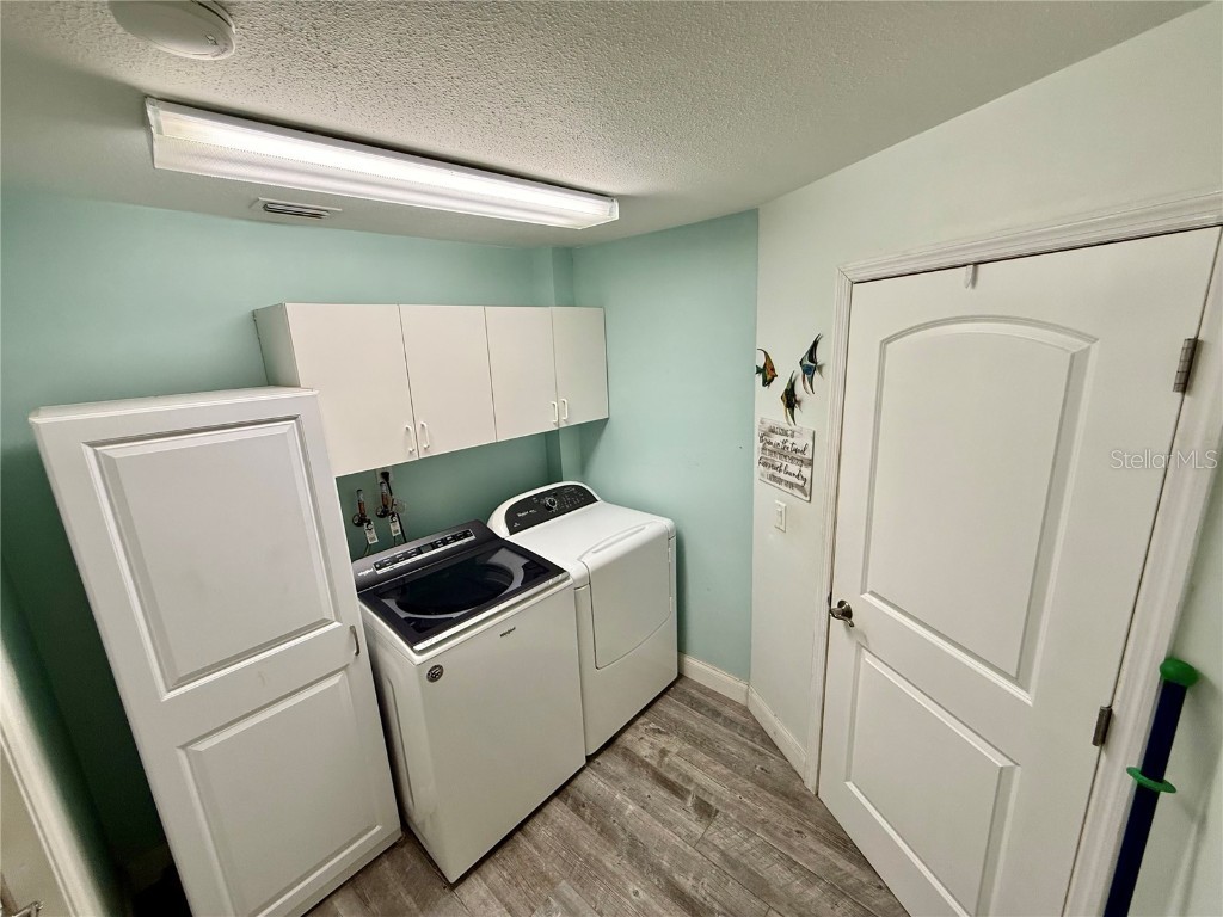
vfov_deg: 85.7
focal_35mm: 14
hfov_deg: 102.1
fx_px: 495
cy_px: 458
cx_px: 612
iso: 200
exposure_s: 1/120
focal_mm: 2.22
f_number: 2.2
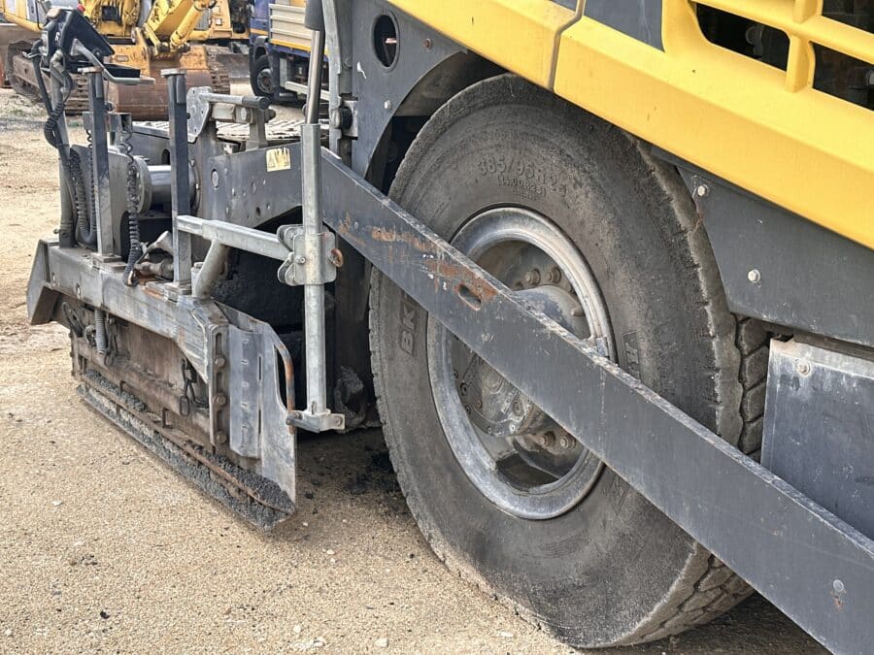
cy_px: 328
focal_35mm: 48
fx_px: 1212
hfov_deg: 39.7
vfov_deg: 30.3
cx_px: 437
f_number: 1.78
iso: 64
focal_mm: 6.86
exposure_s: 1/243
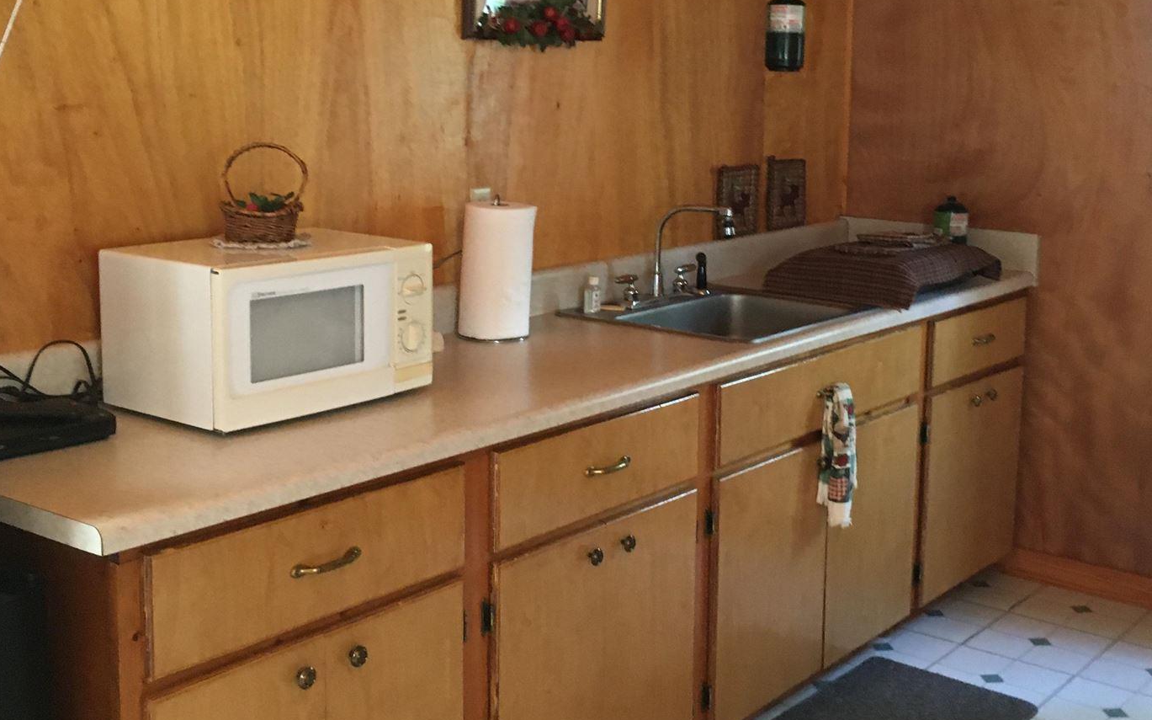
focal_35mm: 46
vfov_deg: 27.9
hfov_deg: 43.4
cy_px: 273
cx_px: 655
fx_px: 1444
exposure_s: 1/20
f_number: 2.2
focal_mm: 4.15
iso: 200
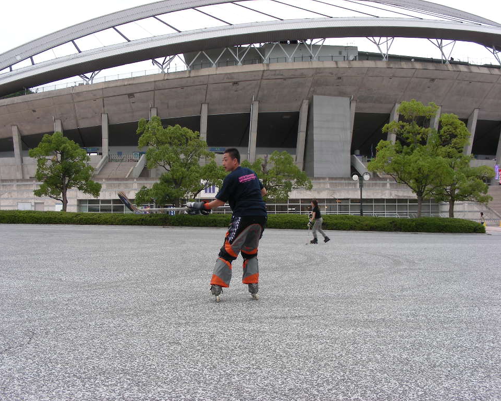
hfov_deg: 40.3
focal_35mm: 46
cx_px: 234
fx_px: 682
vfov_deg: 32.8
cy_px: 201
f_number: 4
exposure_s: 1/97.6
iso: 50
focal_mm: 7.4
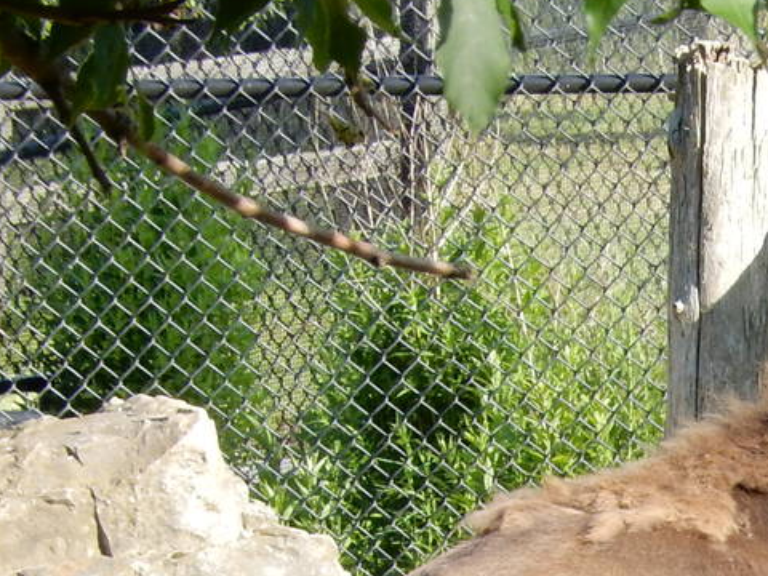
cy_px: 949
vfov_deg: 2.1
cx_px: 1163
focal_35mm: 716
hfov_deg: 2.8
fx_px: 15885
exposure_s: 1/100
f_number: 5.8
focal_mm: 38.6
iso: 125
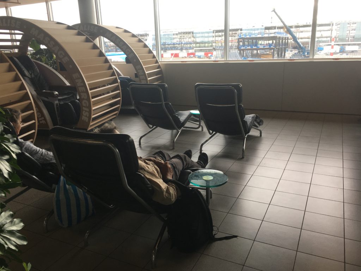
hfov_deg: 61.7
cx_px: 180
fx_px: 302
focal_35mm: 29
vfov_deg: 48.2
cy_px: 136
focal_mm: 4.15
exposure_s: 1/50
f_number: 2.2
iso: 32
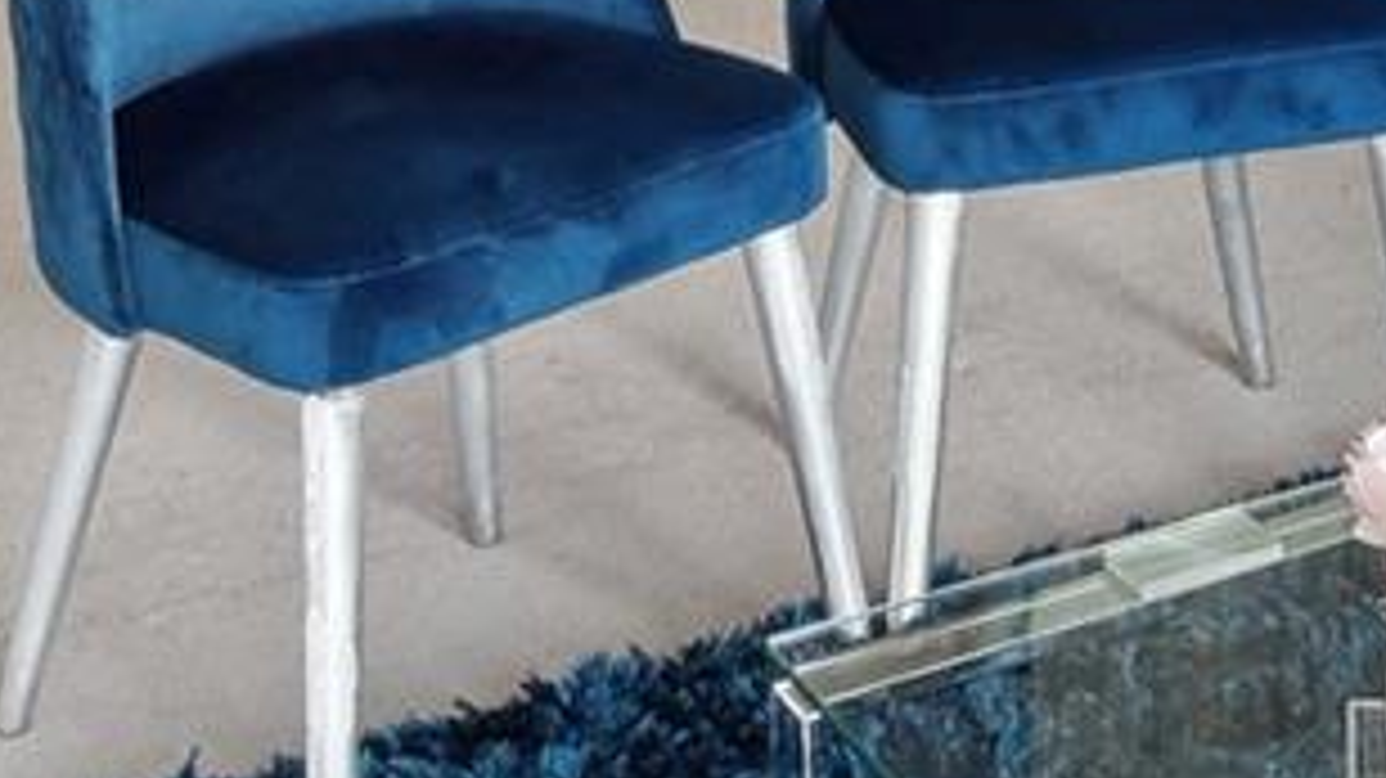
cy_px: 20
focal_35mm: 98
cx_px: 1480
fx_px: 3600
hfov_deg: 20.8
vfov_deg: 12.2
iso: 500
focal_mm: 18
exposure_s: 1/3.33
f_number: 16
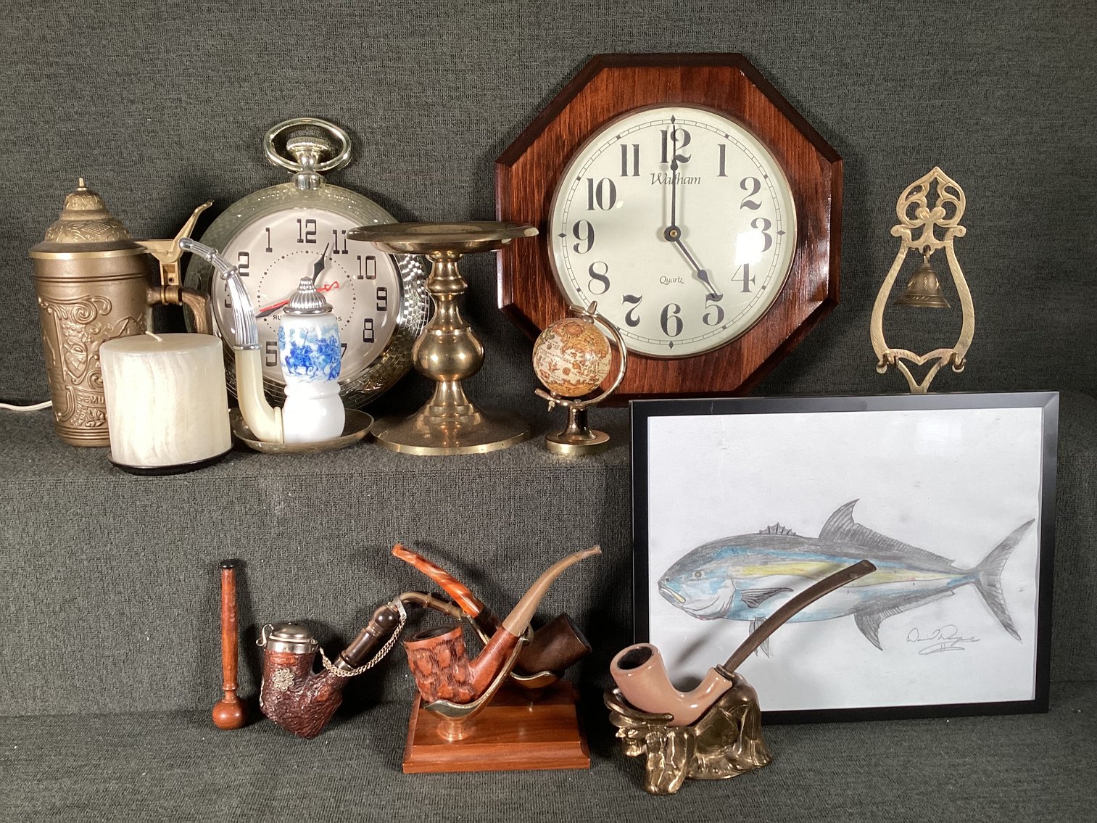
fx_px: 982
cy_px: 412
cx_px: 548
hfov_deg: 58.3
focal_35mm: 31
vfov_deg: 45.4
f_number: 2.4
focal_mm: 3.3
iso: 80
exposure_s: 1/100
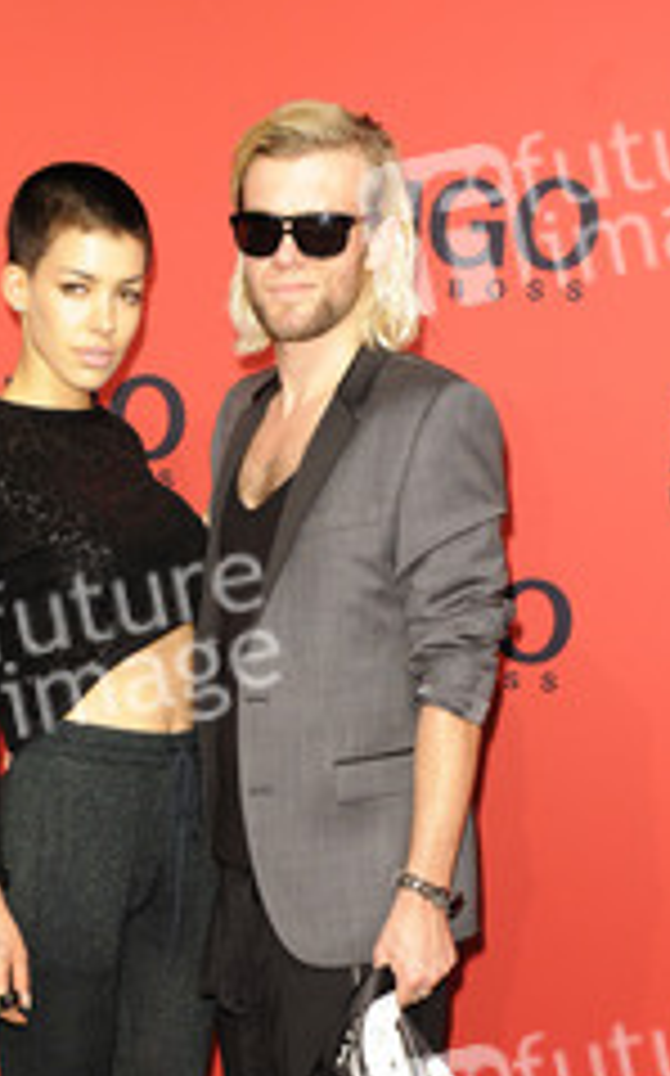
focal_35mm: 75
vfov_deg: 26.9
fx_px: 2195
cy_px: 887
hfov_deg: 17.3
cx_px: 180
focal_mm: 44
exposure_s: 1/160
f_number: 5.6
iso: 1000
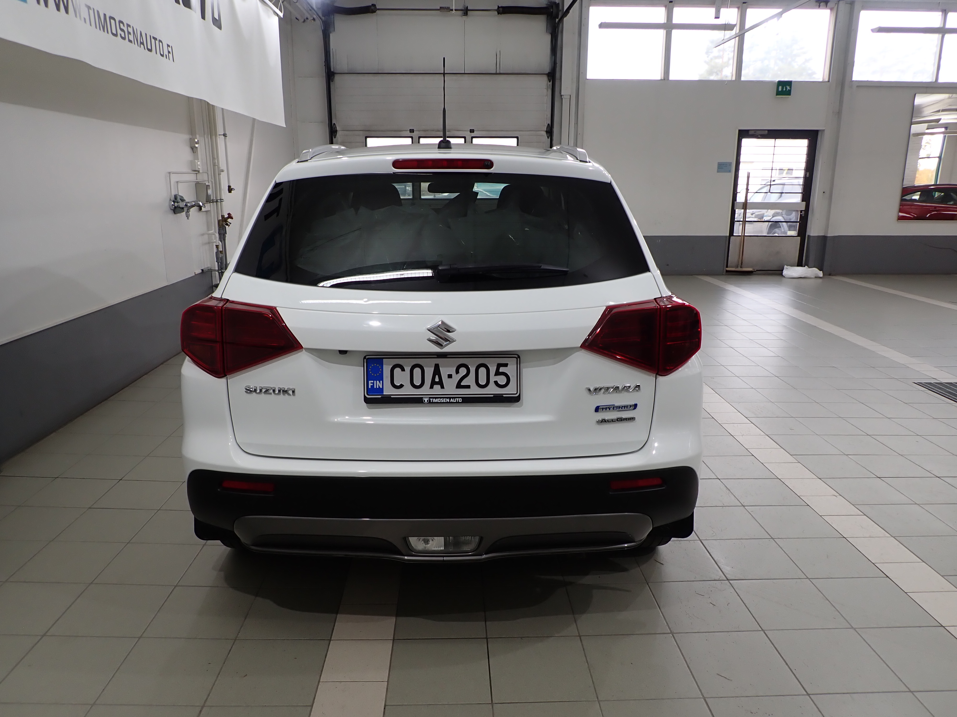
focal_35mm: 25
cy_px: 358
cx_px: 478
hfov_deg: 69.4
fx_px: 691
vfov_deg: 54.9
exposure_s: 1/60
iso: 100
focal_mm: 4.5
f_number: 2.8
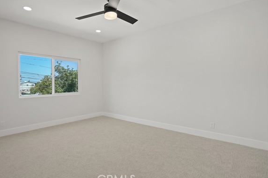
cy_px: 86
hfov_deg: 89.7
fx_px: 134
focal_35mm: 18
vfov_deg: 67.3
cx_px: 120
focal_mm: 16
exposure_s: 1/15
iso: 160
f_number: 4
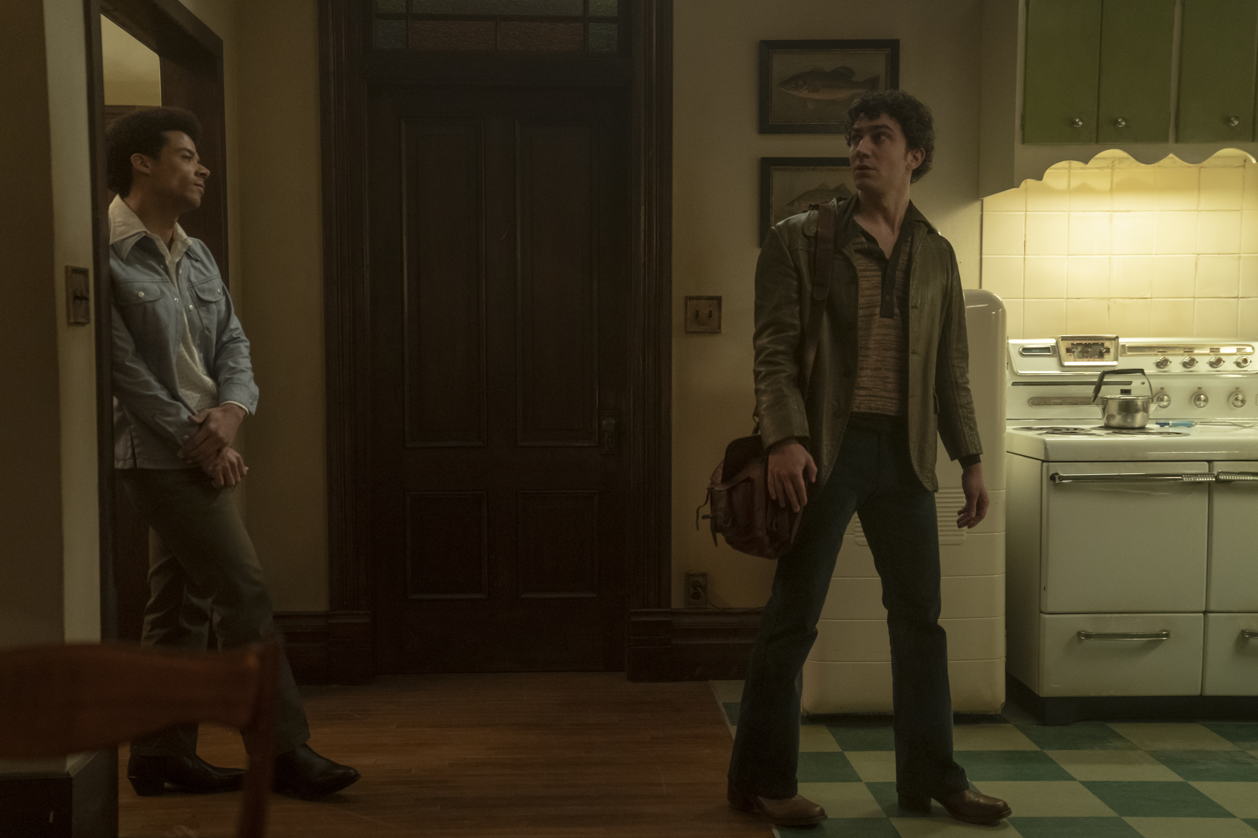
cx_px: 629
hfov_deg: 48.5
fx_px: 1398
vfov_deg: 33.4
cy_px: 419
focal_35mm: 40
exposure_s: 1/160
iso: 4000
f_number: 2.8
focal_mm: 40
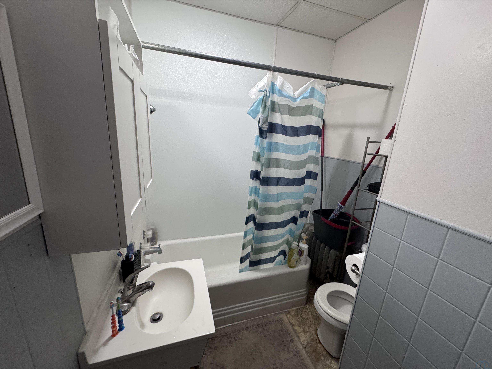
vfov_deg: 85.7
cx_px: 246
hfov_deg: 102.1
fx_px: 199
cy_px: 184
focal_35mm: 14
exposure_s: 1/60
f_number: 2.2
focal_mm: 2.22
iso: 320
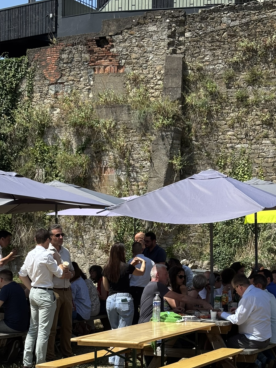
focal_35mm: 79
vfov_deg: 24.5
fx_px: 840
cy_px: 257
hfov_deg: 18.7
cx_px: 153
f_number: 1.6
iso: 32
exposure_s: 1/2513
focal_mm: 5.96
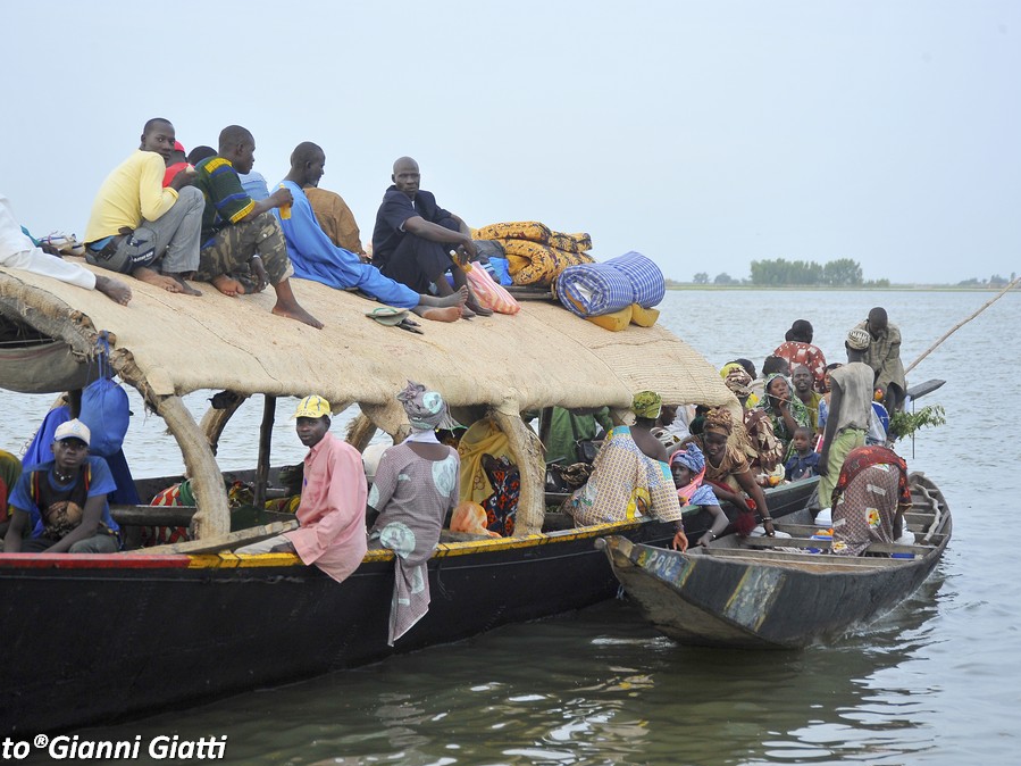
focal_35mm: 104
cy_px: 386
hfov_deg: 18.9
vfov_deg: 14.2
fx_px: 3067
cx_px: 509
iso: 1000
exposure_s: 1/160
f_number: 7.1
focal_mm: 95
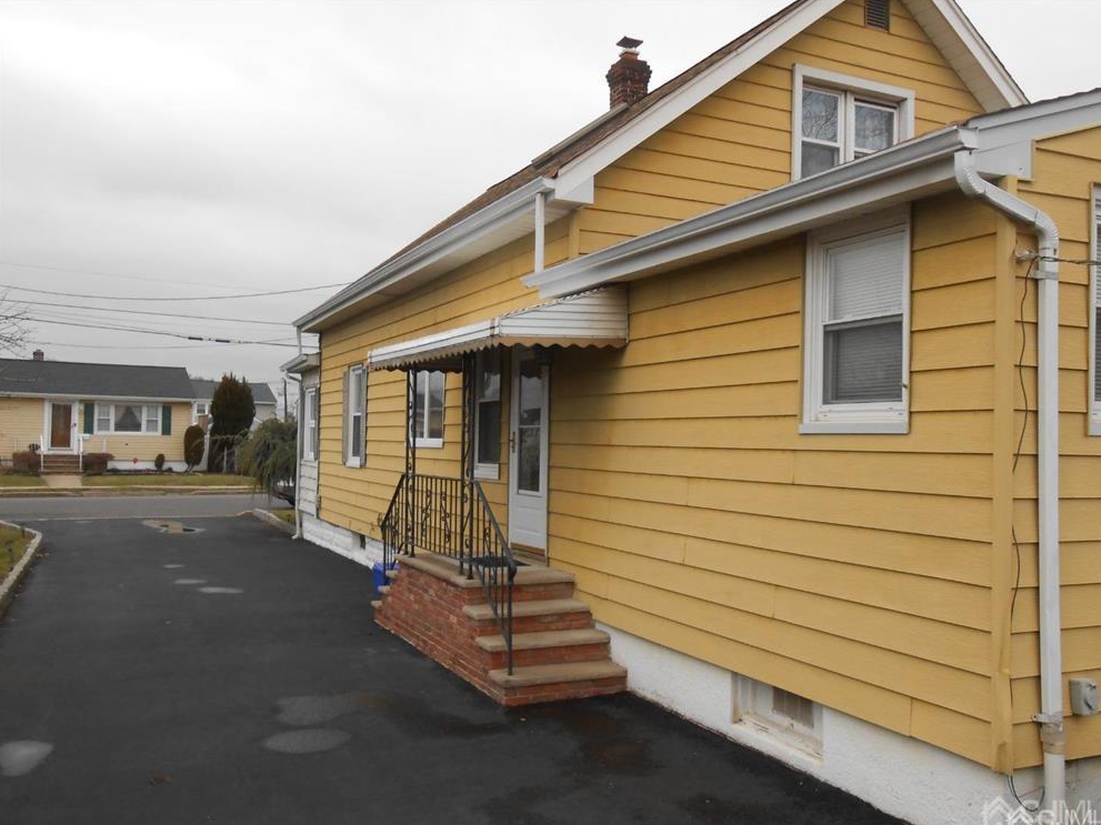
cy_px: 423
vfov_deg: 45.4
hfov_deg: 58.4
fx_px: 986
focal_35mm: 31
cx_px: 563
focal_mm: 5.3
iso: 200
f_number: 3.8
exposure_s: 1/250
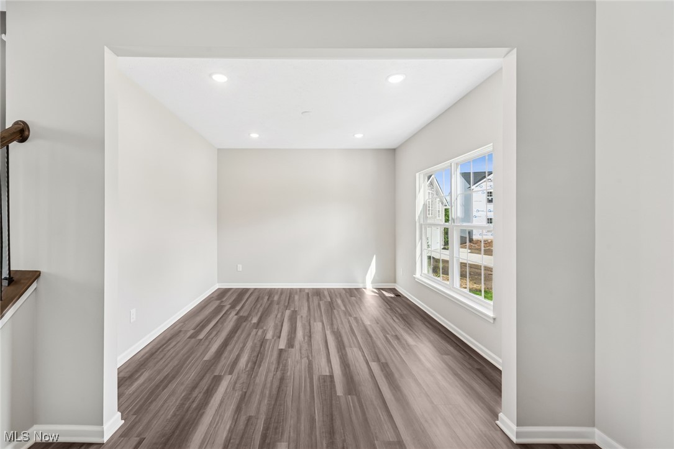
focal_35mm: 14
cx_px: 337
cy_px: 224
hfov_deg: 104.3
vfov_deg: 81.2
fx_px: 262
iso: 100
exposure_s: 1/15
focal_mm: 14
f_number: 11
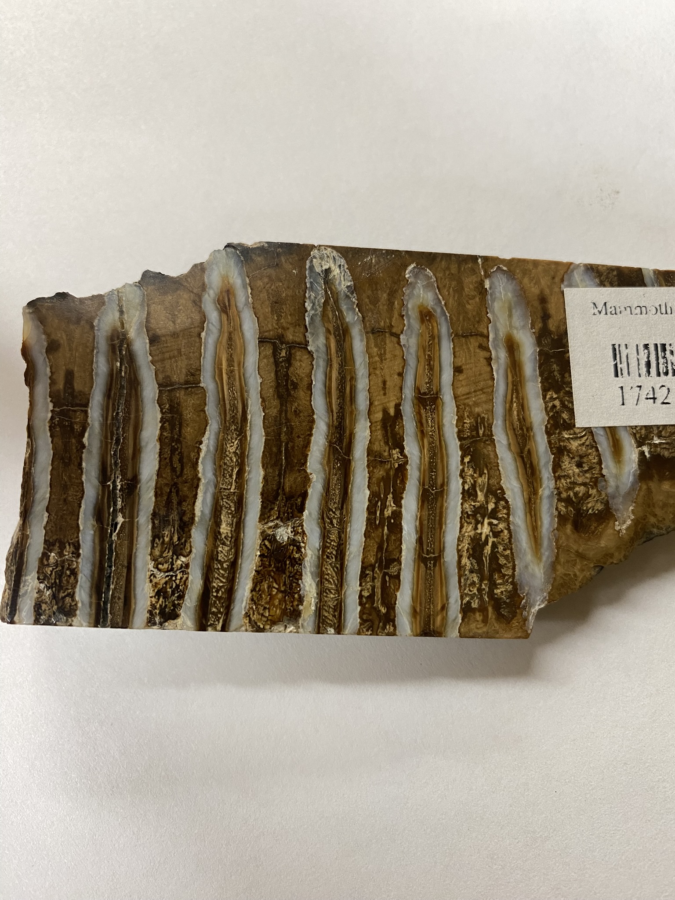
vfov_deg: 69.4
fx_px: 650
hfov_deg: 54.9
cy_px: 450
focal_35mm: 25
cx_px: 338
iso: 160
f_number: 1.8
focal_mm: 4.25
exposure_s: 1/60
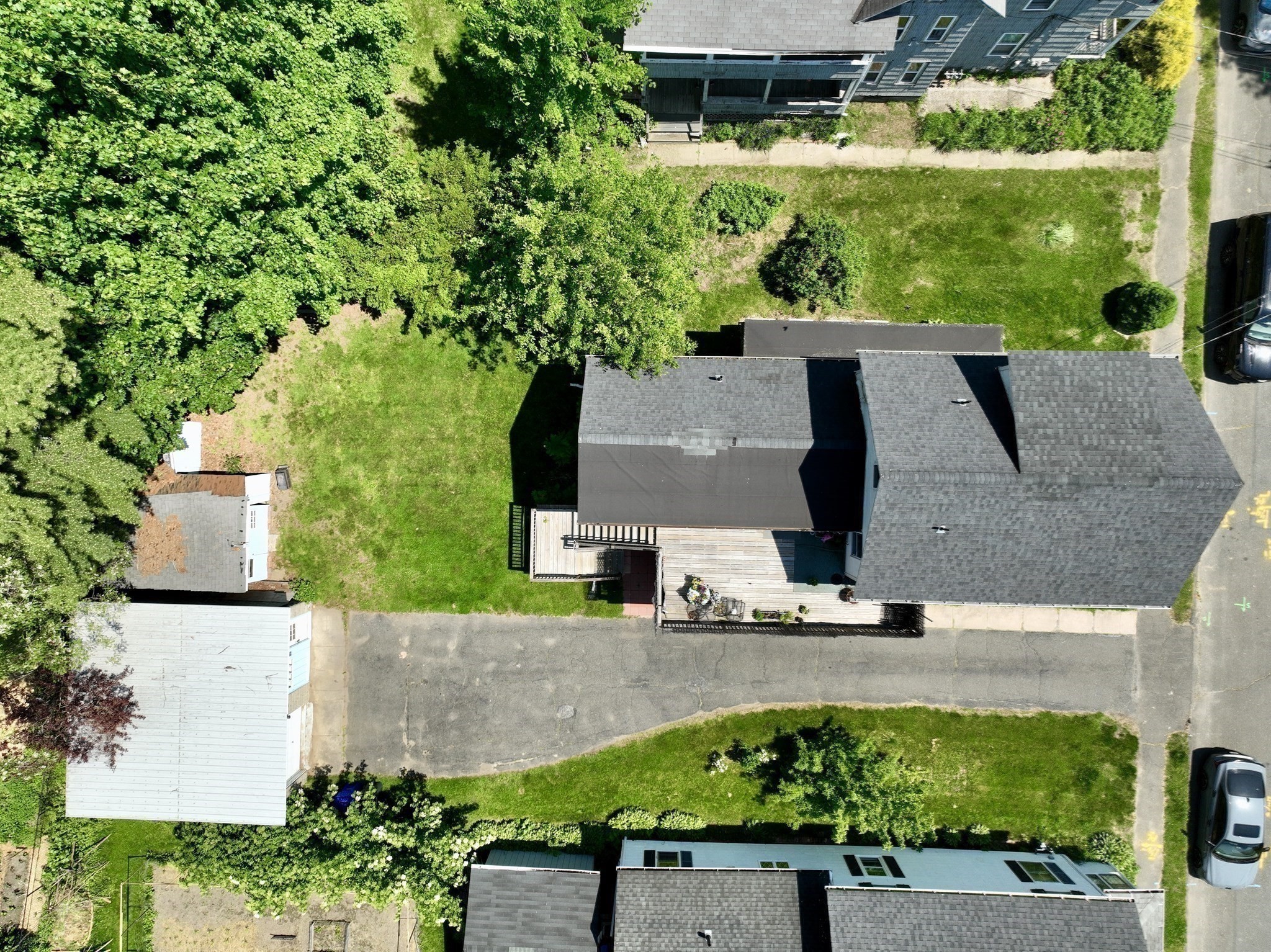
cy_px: 476
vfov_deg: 56.8
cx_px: 636
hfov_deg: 71.6
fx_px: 881
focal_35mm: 24
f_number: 2.8
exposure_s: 1/2000
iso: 120
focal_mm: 12.29
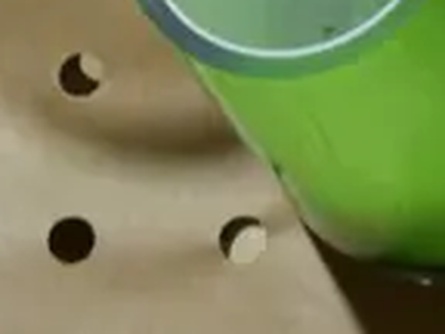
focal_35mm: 284
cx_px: 470
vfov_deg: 5.1
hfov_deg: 6.9
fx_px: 3651
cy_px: -317
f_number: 4.4
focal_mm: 20
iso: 320
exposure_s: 1/60
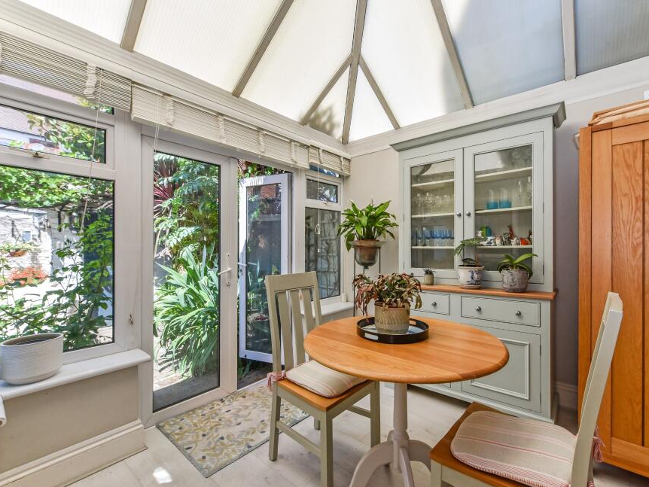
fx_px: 300
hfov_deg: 94.3
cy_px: 246
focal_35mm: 16
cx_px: 352
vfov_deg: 78.1
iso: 400
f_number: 16
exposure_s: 1/100
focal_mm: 14
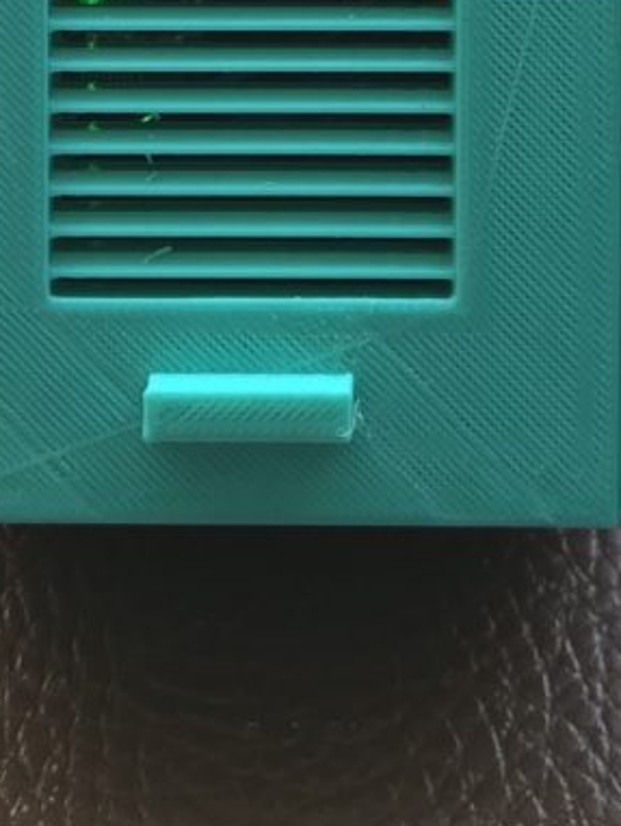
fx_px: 1792
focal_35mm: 75
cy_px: -30
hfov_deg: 19.7
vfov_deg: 24.6
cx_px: 283
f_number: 1.8
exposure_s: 1/60
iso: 25
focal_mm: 3.99
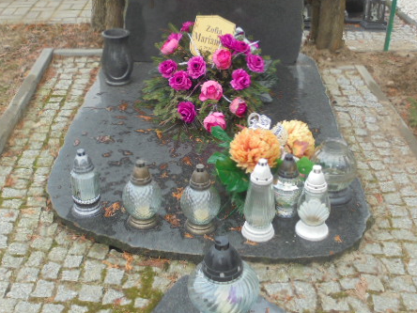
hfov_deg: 38.9
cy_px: 106
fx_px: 590
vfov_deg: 29.5
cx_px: 187
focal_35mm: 49
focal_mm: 6.1
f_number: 4
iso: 100
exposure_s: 1/200
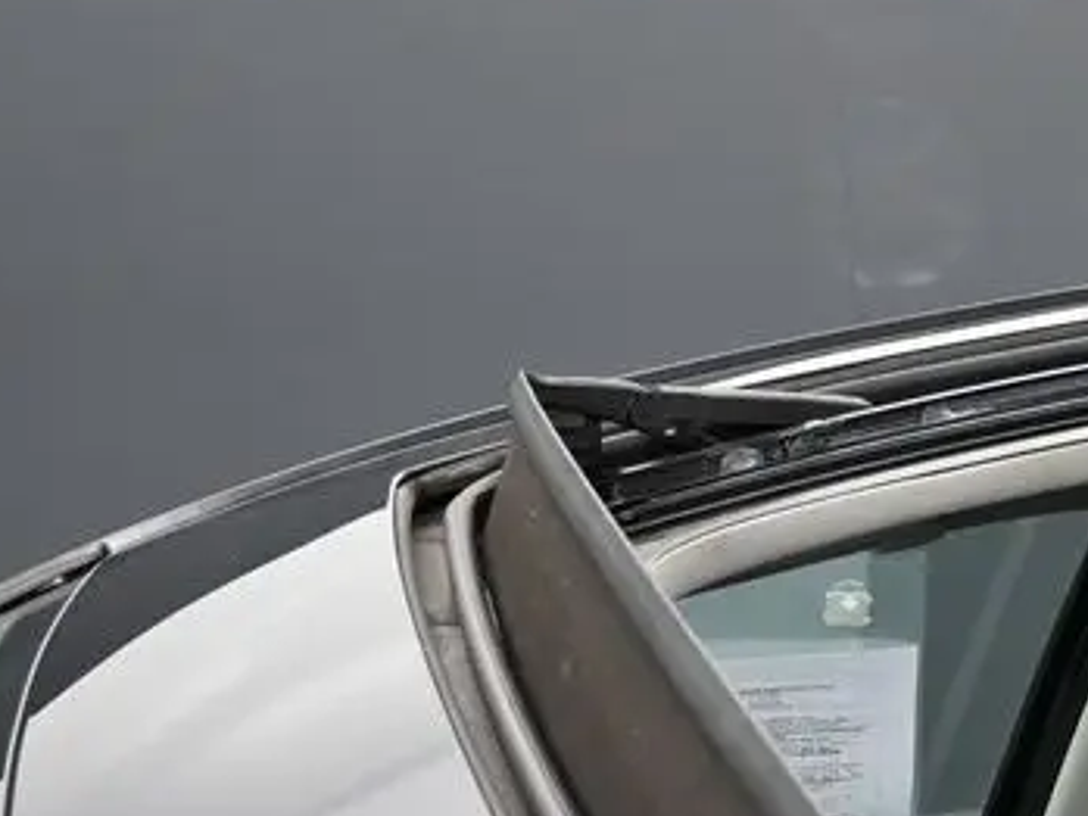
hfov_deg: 16.8
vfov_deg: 13.3
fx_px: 3459
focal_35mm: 110
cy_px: 768
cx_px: 1425
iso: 400
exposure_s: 1/125
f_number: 4.5
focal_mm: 26
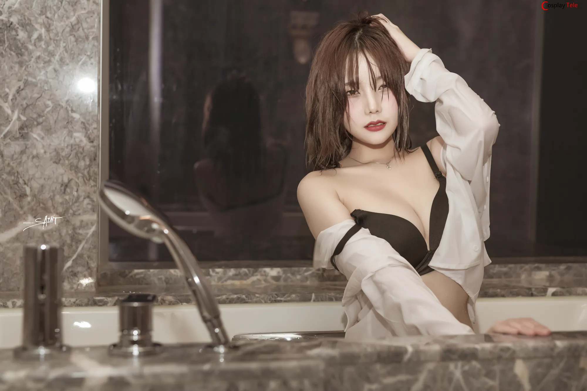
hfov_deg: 39.6
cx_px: 294
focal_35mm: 50
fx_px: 815
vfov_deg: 27.0
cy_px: 196
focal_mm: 50
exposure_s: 1/160
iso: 400
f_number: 3.2
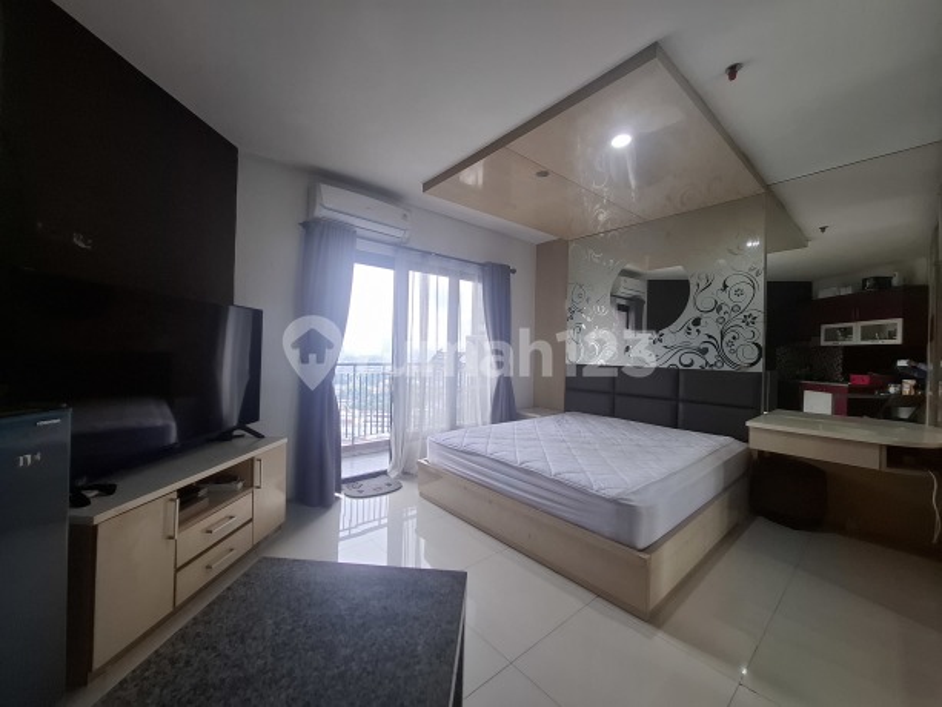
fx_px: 354
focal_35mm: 13
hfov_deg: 106.2
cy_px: 354
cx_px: 471
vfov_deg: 89.9
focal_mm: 1.74
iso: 50
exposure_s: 1/50
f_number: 2.2
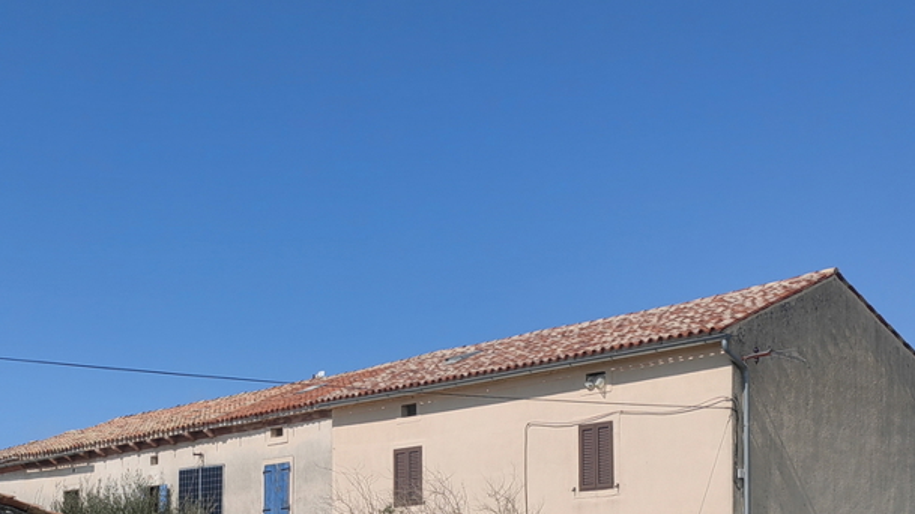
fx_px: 1407
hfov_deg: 35.9
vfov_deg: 19.8
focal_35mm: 58
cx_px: 353
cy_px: 561
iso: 50
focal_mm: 5.54
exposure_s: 1/4587
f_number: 1.8
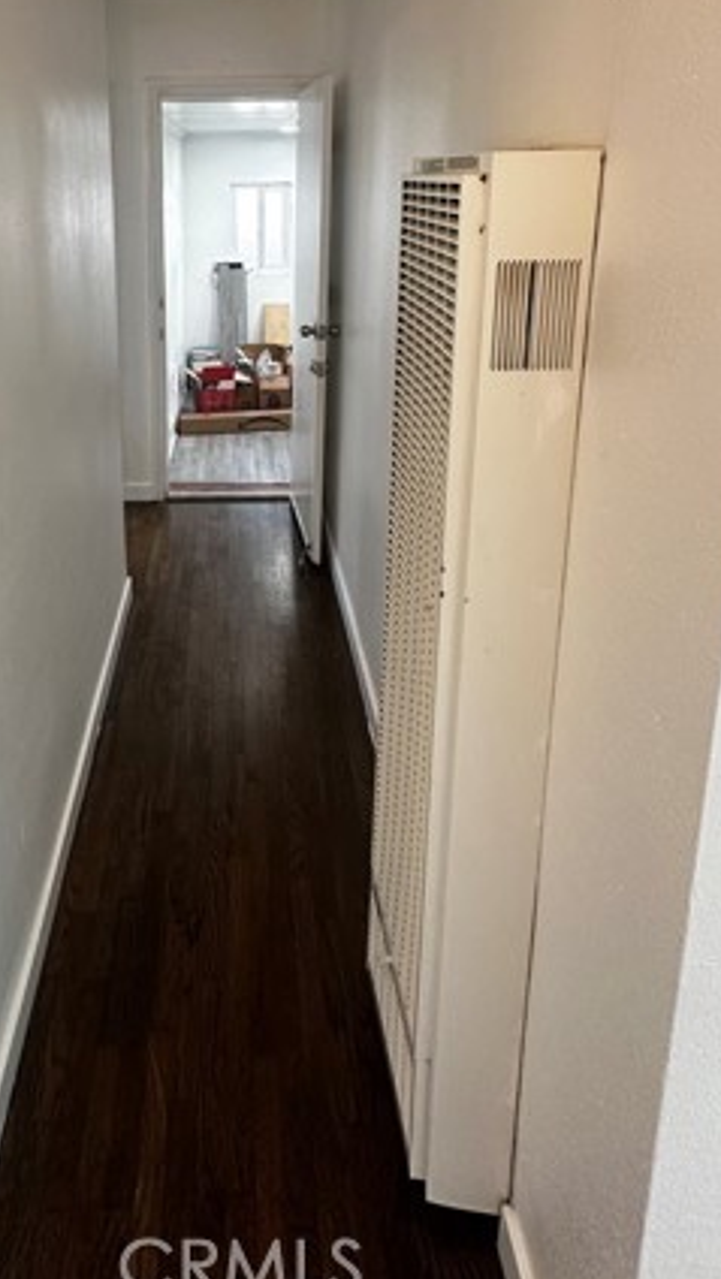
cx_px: 217
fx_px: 780
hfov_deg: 48.4
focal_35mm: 23
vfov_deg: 73.9
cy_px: 344
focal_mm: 2.22
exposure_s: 1/60
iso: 200
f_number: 2.2
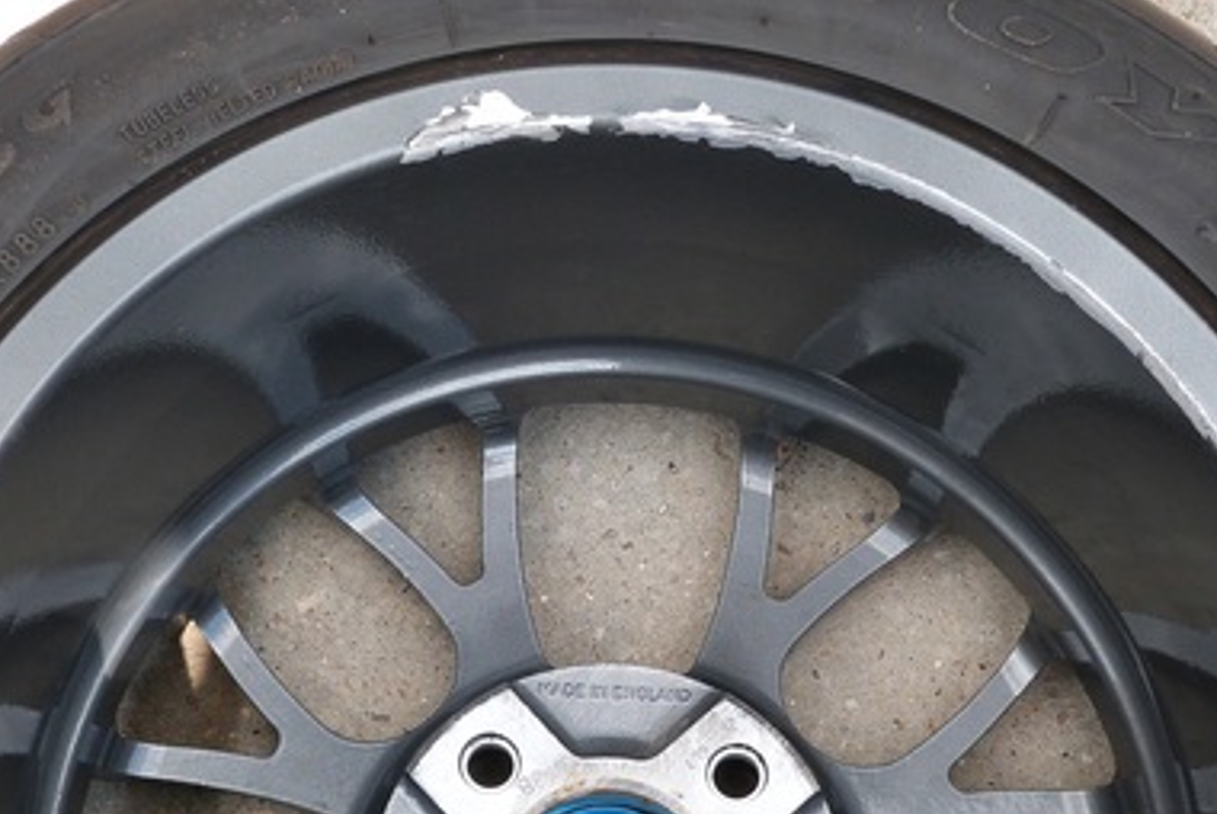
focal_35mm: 77
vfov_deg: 17.6
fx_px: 2605
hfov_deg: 26.3
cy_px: 663
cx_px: 592
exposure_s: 1/200
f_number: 4
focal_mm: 7.9
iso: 100
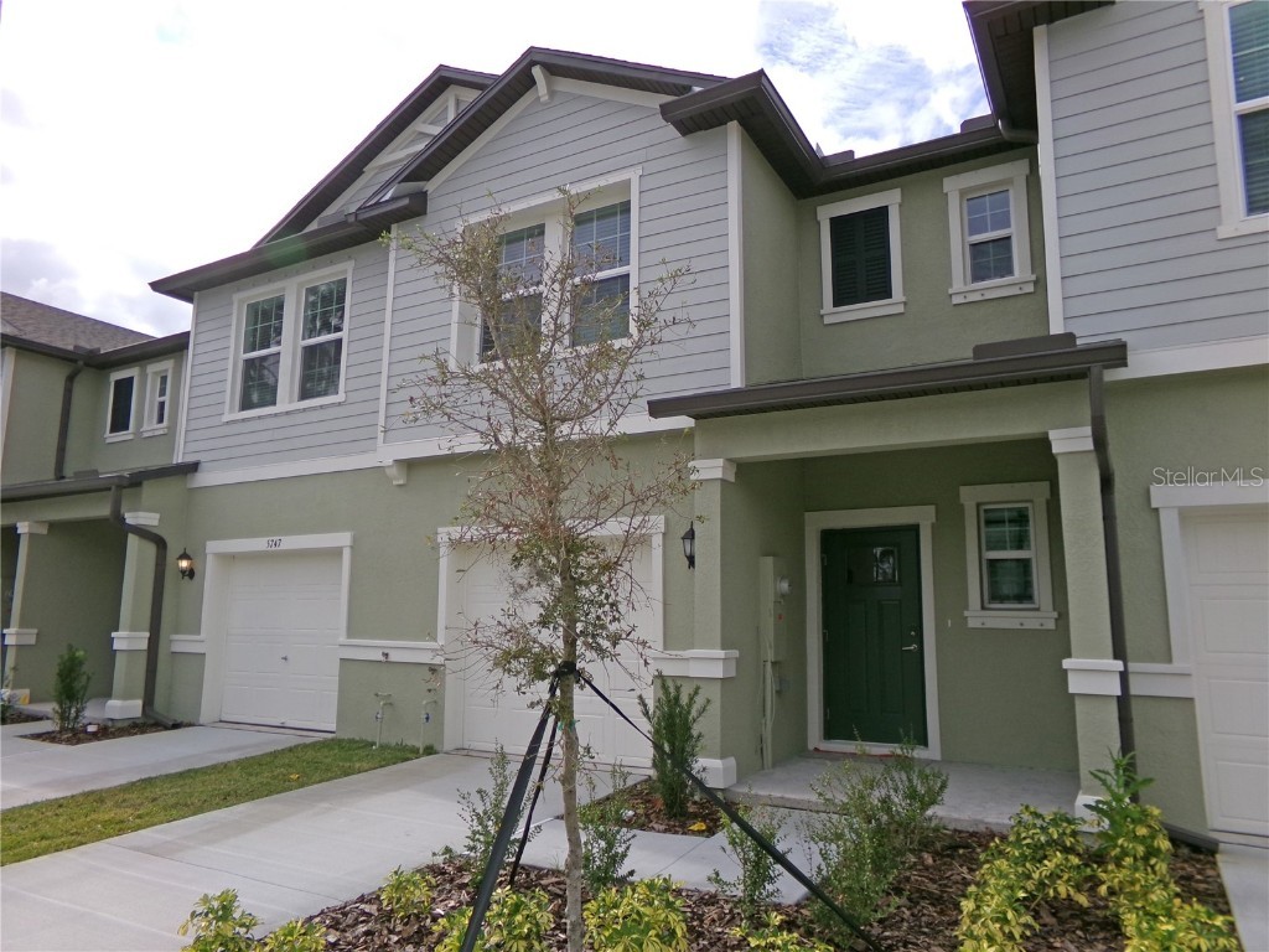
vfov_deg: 56.8
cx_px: 634
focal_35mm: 24
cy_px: 476
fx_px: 880
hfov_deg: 71.6
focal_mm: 4.3
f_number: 3.7
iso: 100
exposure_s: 1/680
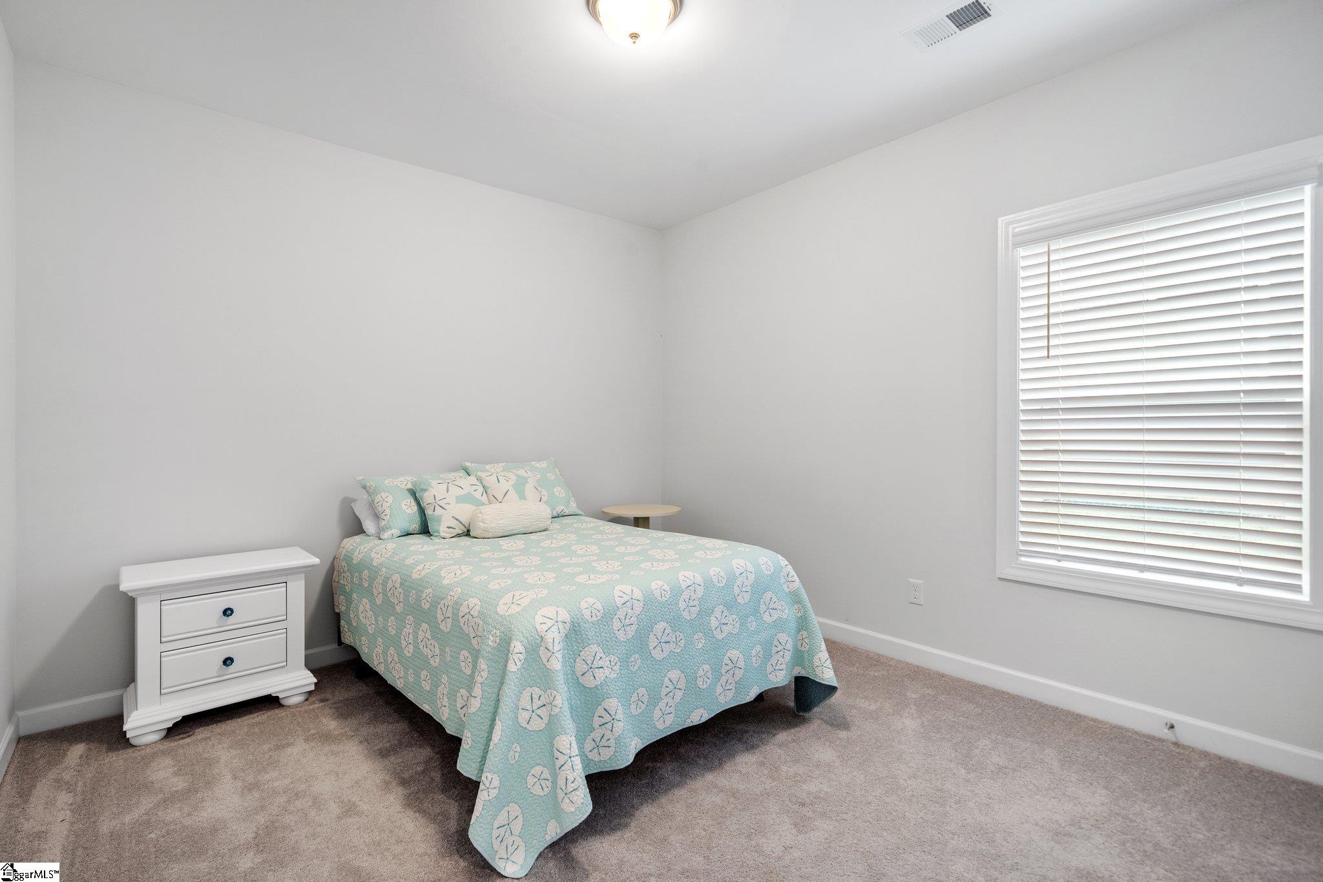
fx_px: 588
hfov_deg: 96.7
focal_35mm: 16
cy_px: 441
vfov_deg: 73.7
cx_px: 662
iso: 320
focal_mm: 16
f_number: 8
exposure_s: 1/2
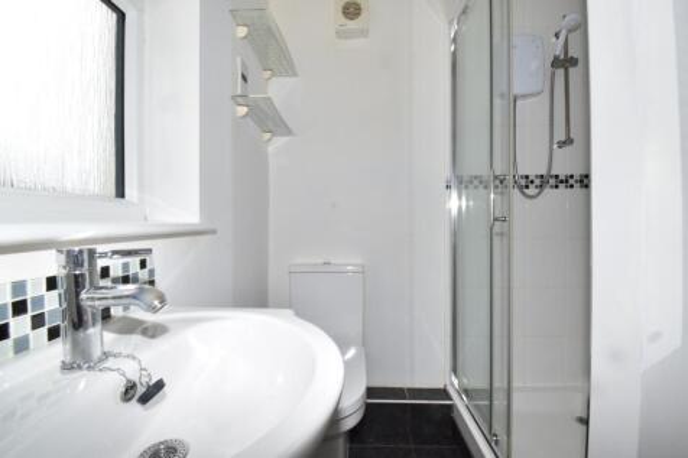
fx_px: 287
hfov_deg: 100.4
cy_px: 229
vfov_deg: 77.3
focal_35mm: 15
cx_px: 344
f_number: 13
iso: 400
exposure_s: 1/60
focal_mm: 10
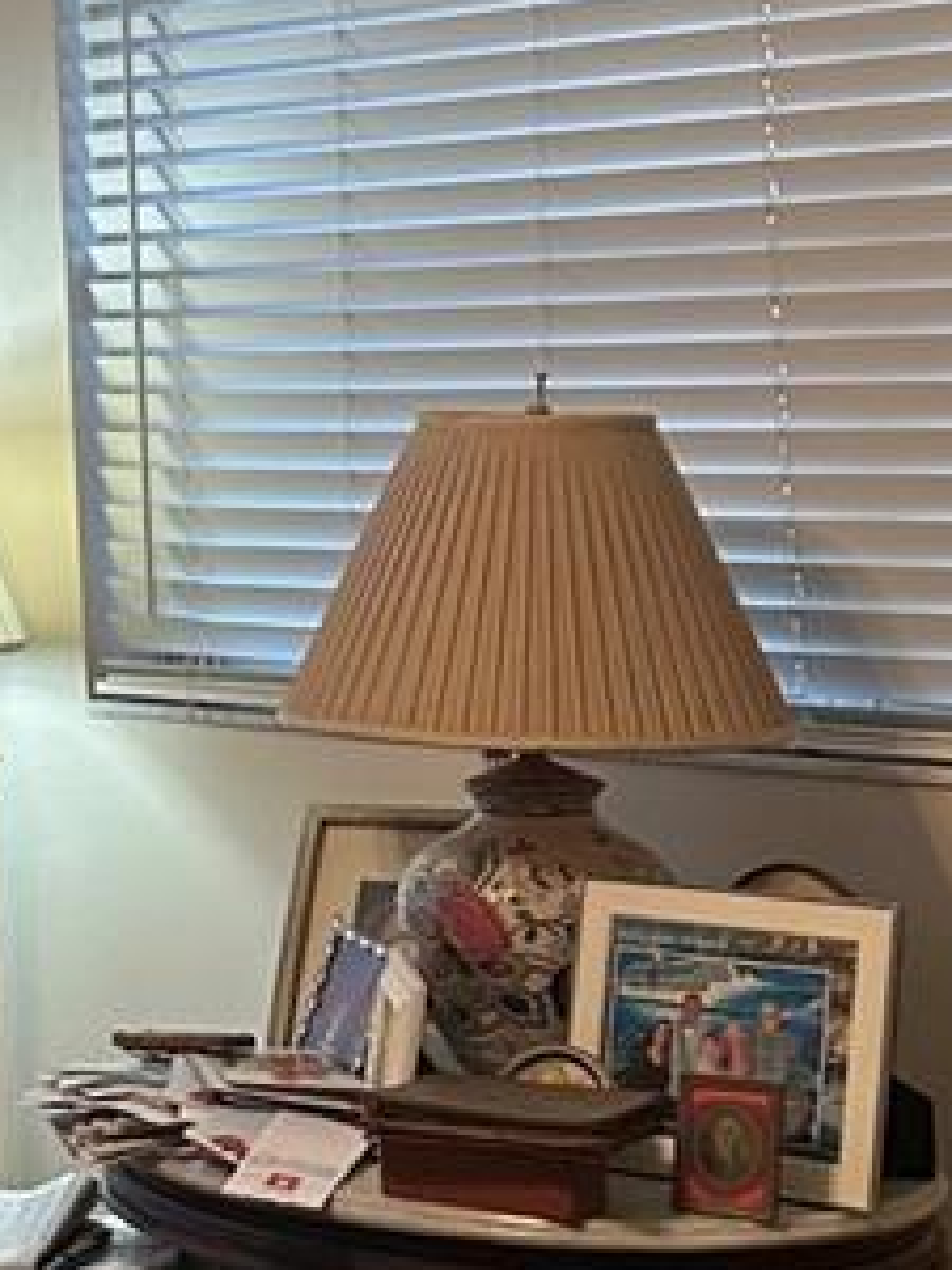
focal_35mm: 96
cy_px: 394
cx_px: -212
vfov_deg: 20.3
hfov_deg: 14.9
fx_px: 3520
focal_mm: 6.86
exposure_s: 1/120
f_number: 1.78
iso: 160
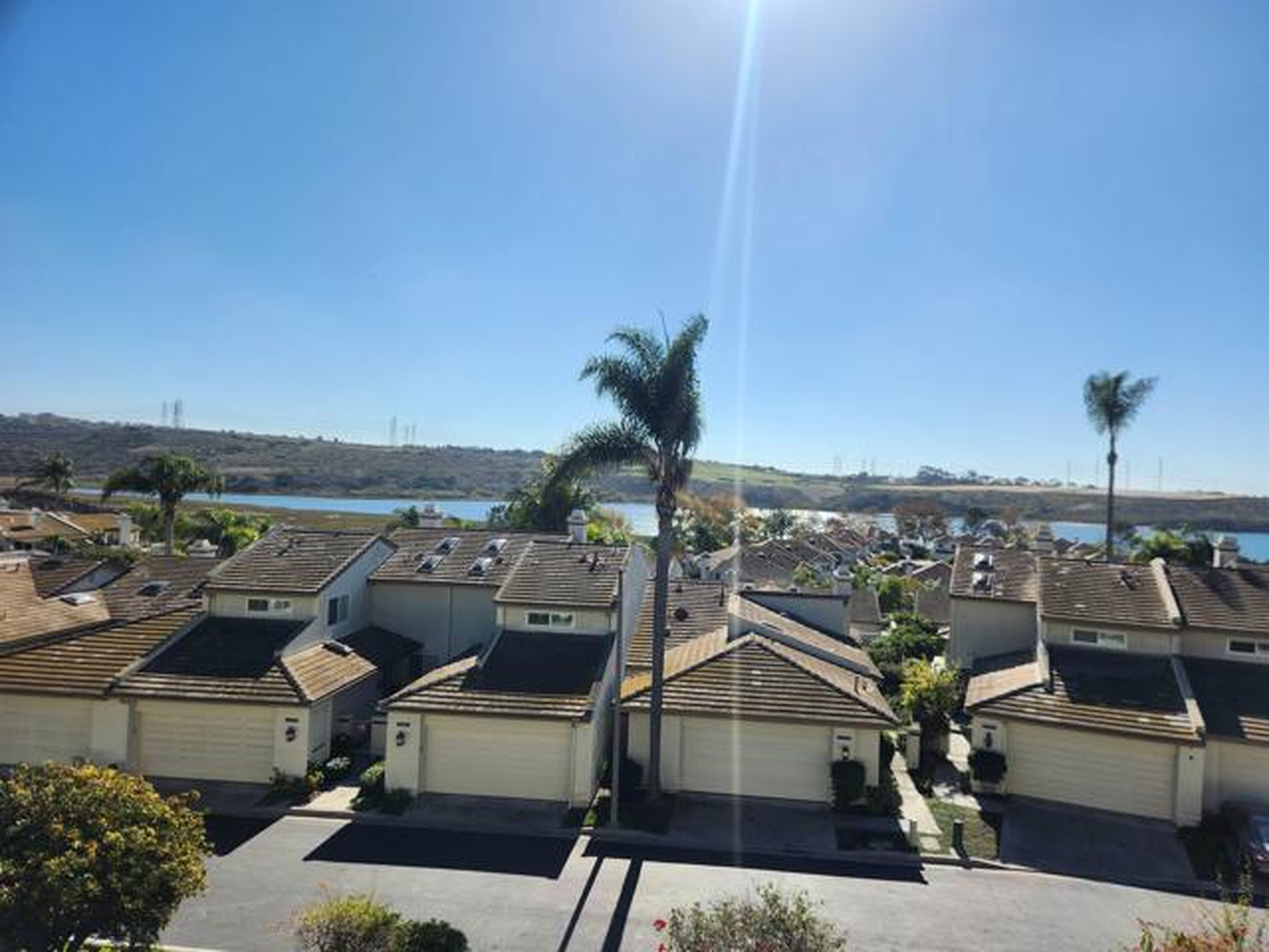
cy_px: 476
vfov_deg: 58.9
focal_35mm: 23
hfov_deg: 73.9
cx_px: 634
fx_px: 843
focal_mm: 5.4
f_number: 1.8
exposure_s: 1/2628
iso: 20
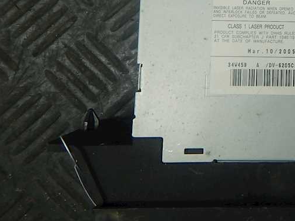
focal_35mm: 49
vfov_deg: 28.0
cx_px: 300
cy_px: 5
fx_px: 417
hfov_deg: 35.0
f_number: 2.8
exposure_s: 1/30
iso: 125
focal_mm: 4.3
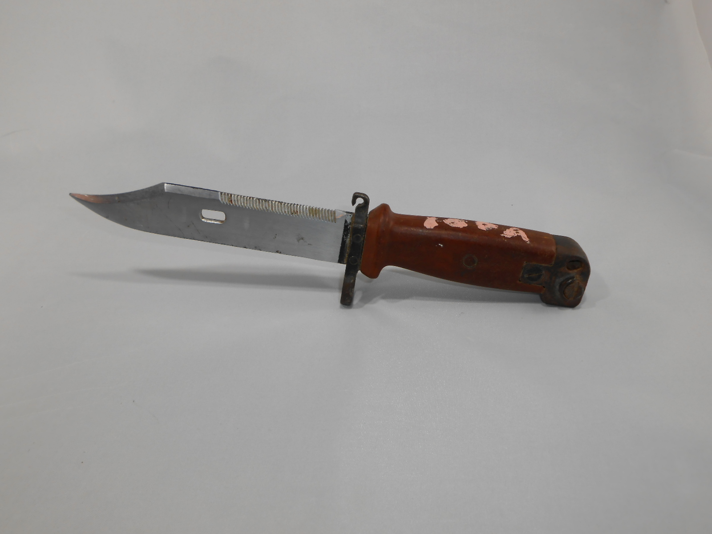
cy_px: 267
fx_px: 617
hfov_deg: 60.0
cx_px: 356
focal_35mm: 30
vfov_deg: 46.8
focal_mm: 5.3
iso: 80
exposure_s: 1/50
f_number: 3.8
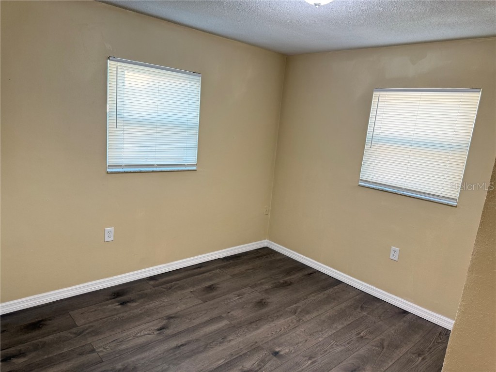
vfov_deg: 56.8
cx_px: 248
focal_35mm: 24
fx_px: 344
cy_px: 186
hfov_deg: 71.6
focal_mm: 6.76
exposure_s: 1/60
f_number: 1.78
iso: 200
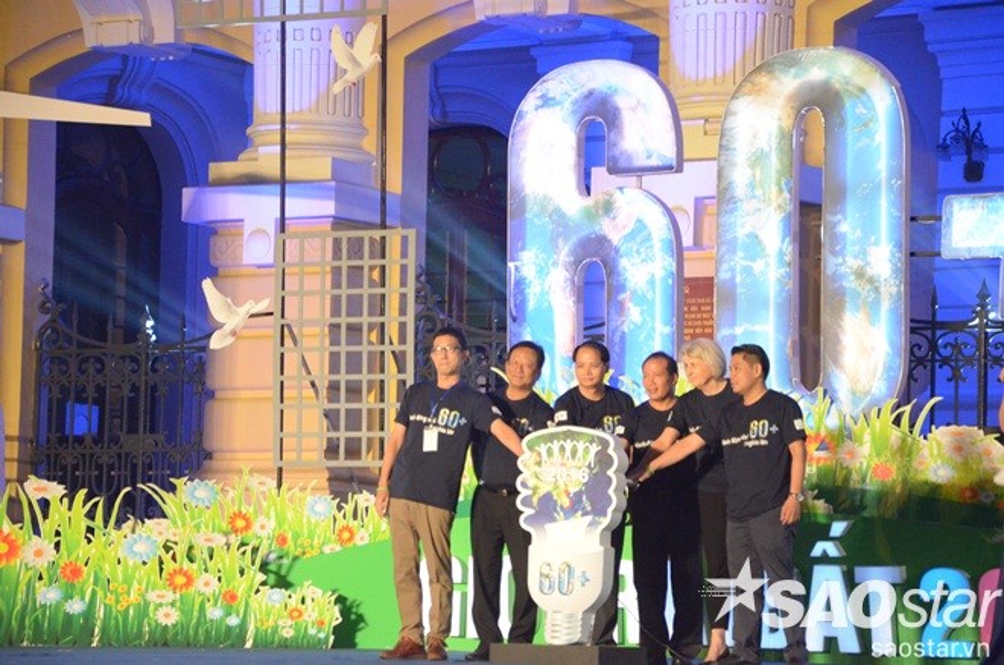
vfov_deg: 10.1
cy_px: 332
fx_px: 3757
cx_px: 502
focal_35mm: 135
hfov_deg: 15.2
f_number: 5.6
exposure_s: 1/125
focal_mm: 90
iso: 5000
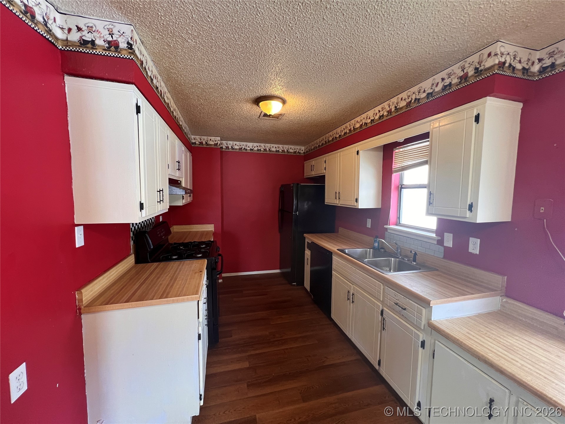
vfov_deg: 89.9
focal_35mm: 13
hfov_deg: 106.2
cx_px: 282
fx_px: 212
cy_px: 212
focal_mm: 1.57
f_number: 1.8
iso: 320
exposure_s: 1/60
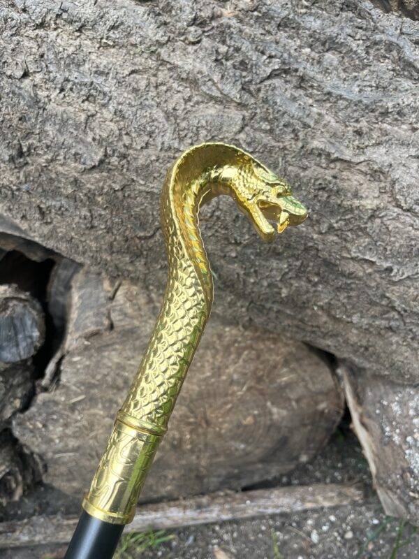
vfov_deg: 67.3
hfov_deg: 53.1
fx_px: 420
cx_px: 210
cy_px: 280
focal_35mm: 26
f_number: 1.6
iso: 50
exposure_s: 1/583
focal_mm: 5.1
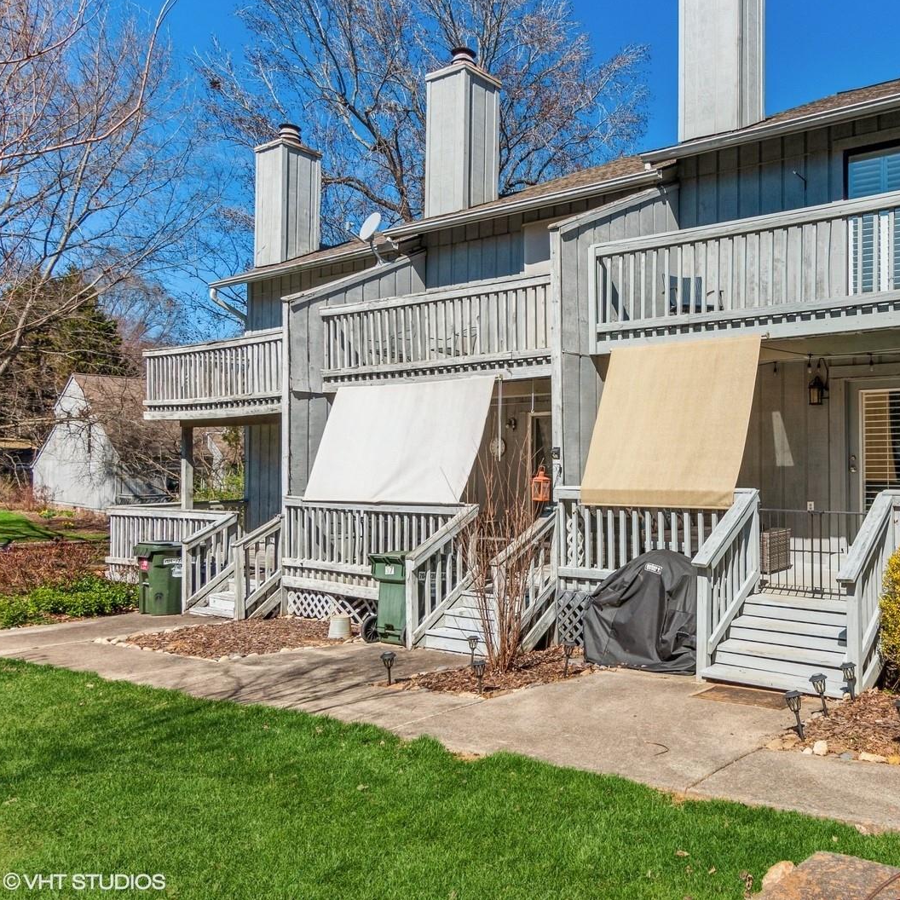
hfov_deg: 56.3
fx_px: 794
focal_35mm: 27
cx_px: 671
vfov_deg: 59.1
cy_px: 449
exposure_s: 1/640
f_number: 8
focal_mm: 14
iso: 200
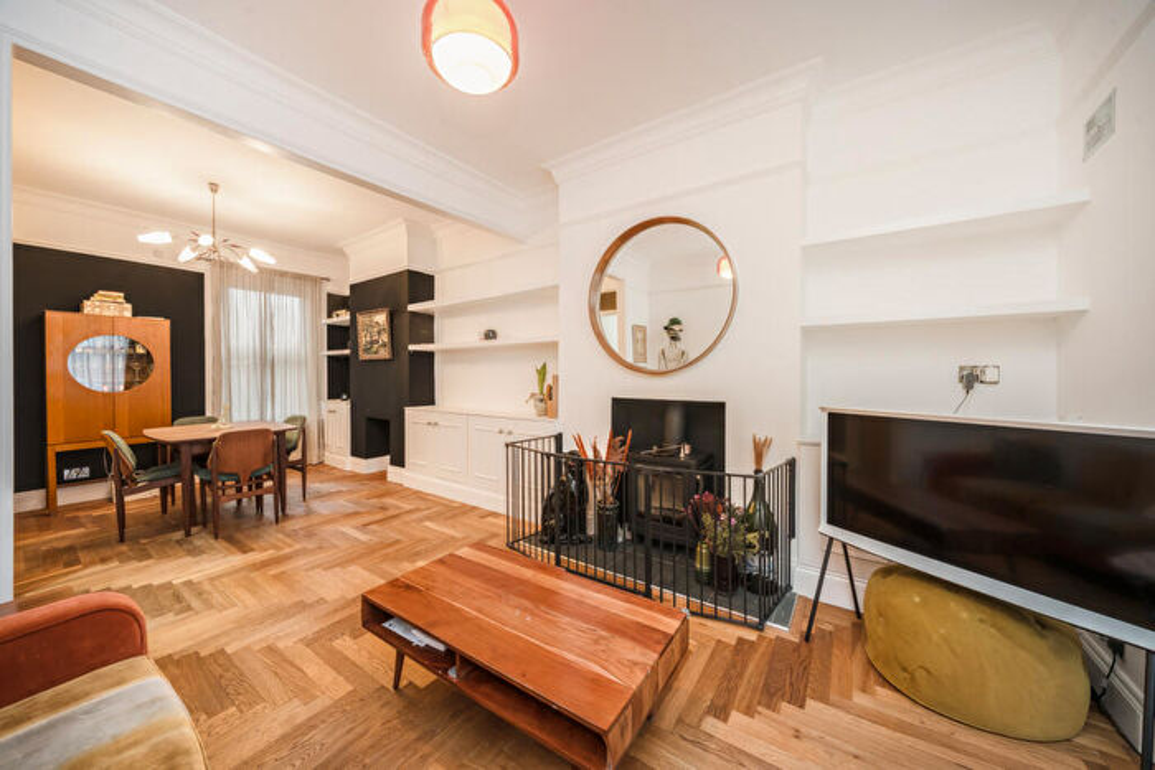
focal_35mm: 12
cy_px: 385
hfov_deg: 112.6
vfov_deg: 90.0
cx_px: 578
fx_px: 385
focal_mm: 12
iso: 800
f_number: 9
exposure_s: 1/3
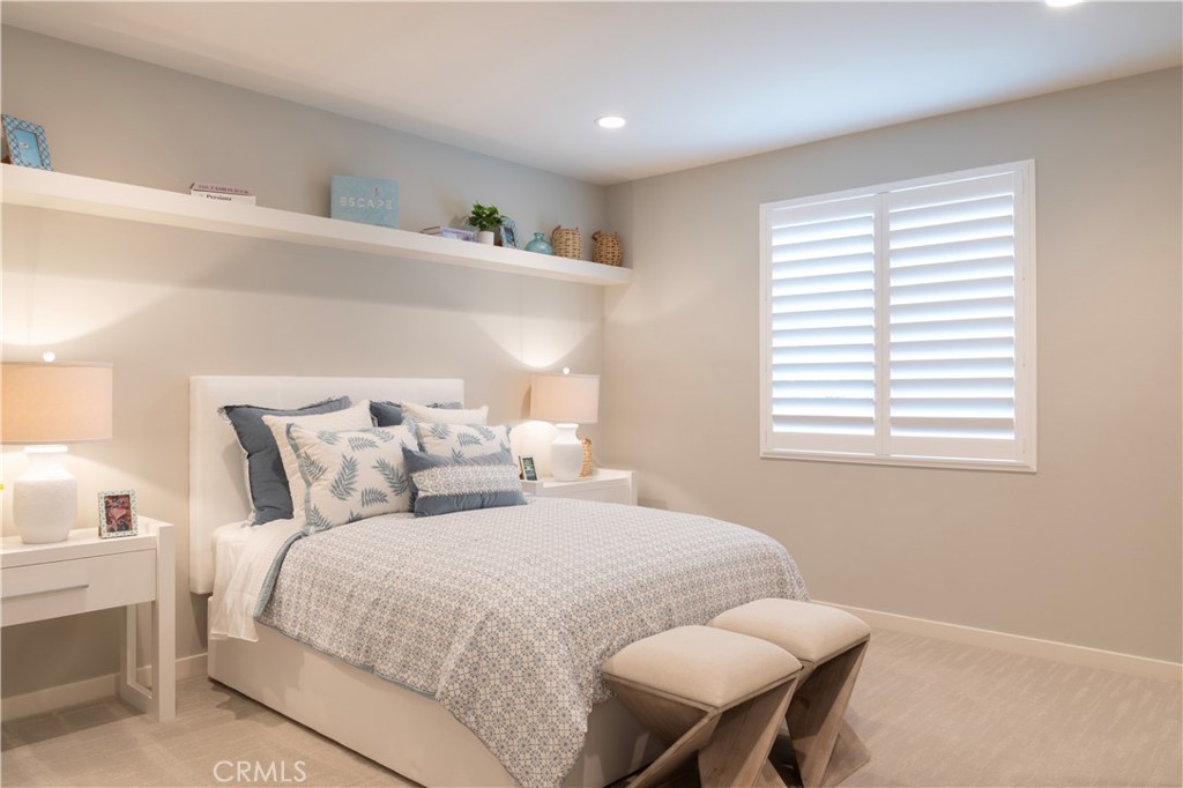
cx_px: 592
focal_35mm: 26
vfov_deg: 49.5
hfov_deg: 69.4
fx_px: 854
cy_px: 394
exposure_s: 1/3
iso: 320
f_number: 10
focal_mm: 26
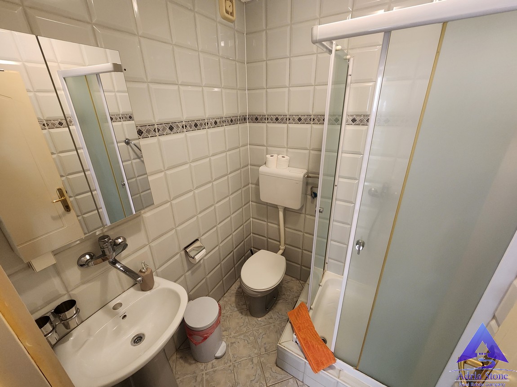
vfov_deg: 89.9
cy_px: 194
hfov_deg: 106.2
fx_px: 194
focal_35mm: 13
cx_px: 258
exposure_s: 1/50
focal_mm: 2.2
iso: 400
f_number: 2.2
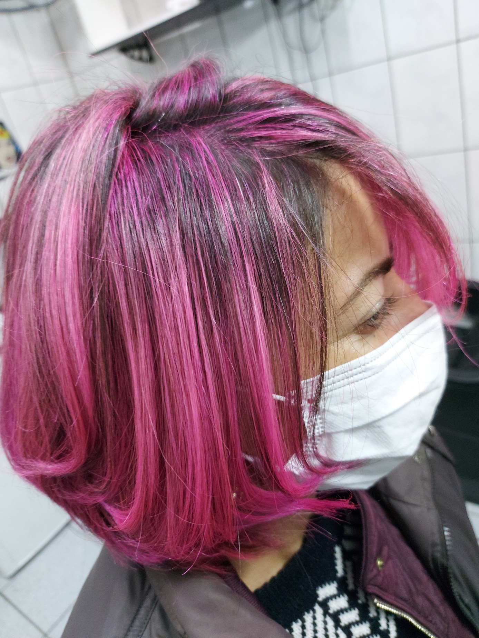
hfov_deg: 56.8
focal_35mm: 24
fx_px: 443
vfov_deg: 71.6
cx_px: 240
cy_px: 319
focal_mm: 5.23
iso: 250
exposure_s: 1/24
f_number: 1.8
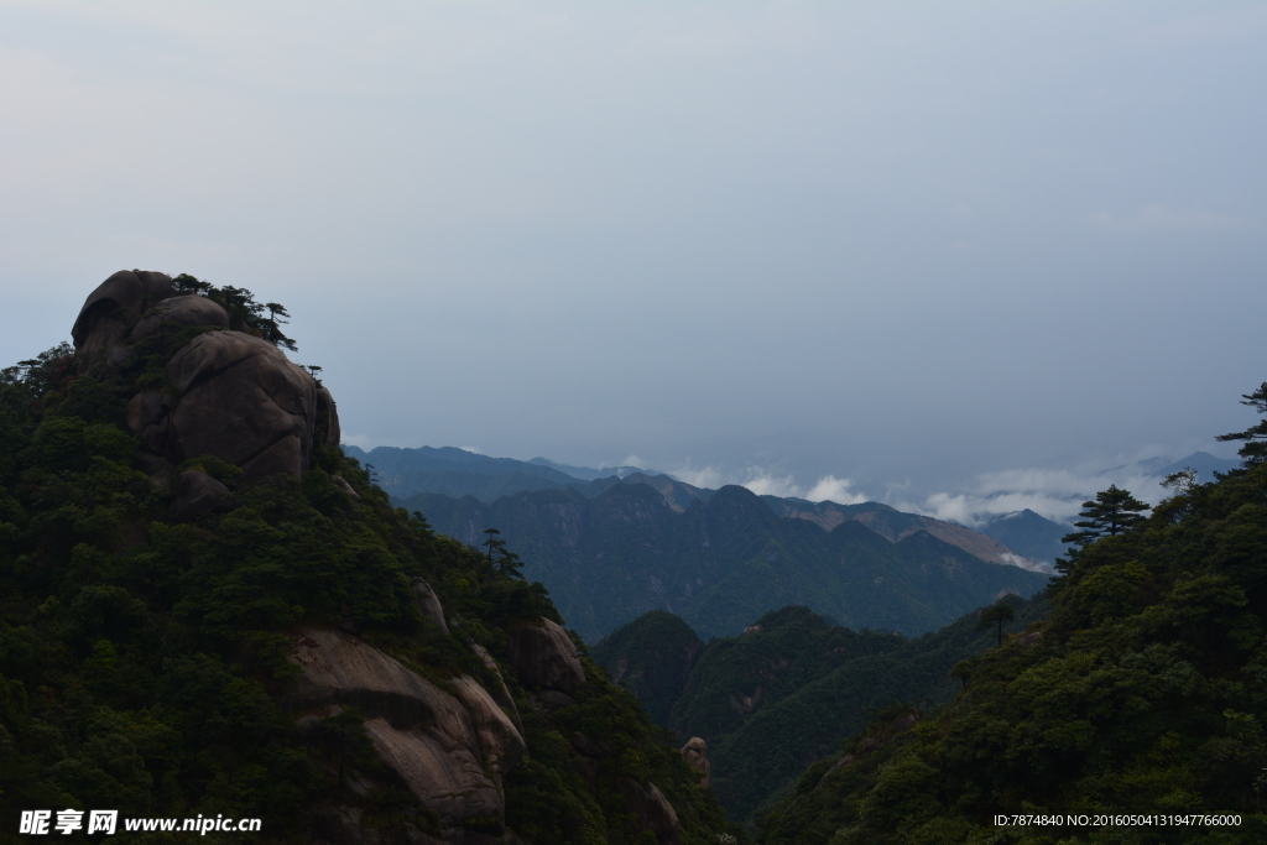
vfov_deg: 35.5
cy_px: 422
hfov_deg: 51.3
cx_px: 634
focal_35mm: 38
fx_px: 1320
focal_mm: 25
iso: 200
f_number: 11
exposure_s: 1/125
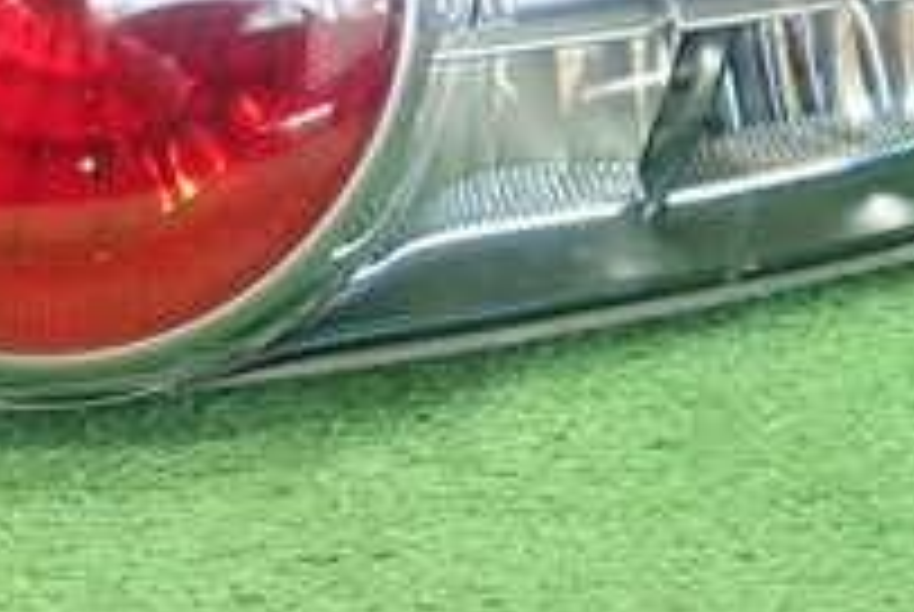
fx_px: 2339
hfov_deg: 21.4
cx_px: 32
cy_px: 90
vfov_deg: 14.8
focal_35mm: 92
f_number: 2.3
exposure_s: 1/125
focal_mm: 5.5
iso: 500
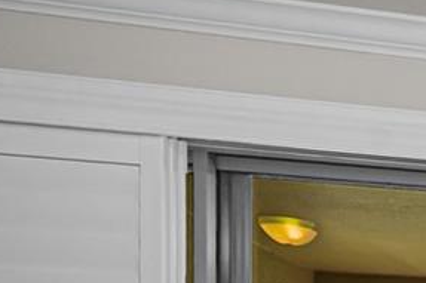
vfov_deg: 15.4
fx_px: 922
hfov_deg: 14.3
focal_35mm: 78
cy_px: 485
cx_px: 1072
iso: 250
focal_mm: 14
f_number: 7.1
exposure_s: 1/80
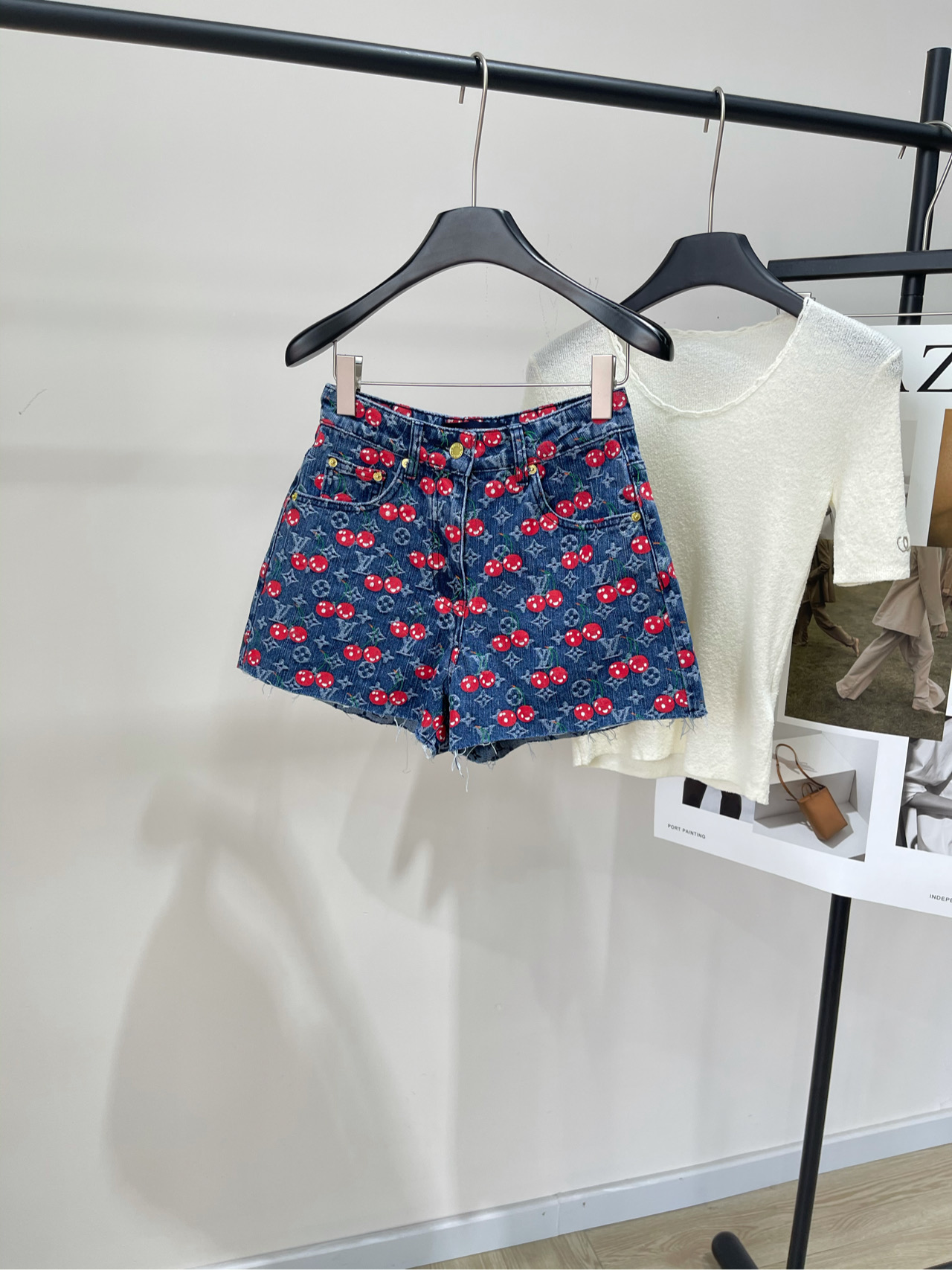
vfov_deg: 67.3
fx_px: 954
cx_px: 476
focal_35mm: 26
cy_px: 635
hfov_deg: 53.1
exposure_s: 1/121
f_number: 1.6
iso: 50
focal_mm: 5.1
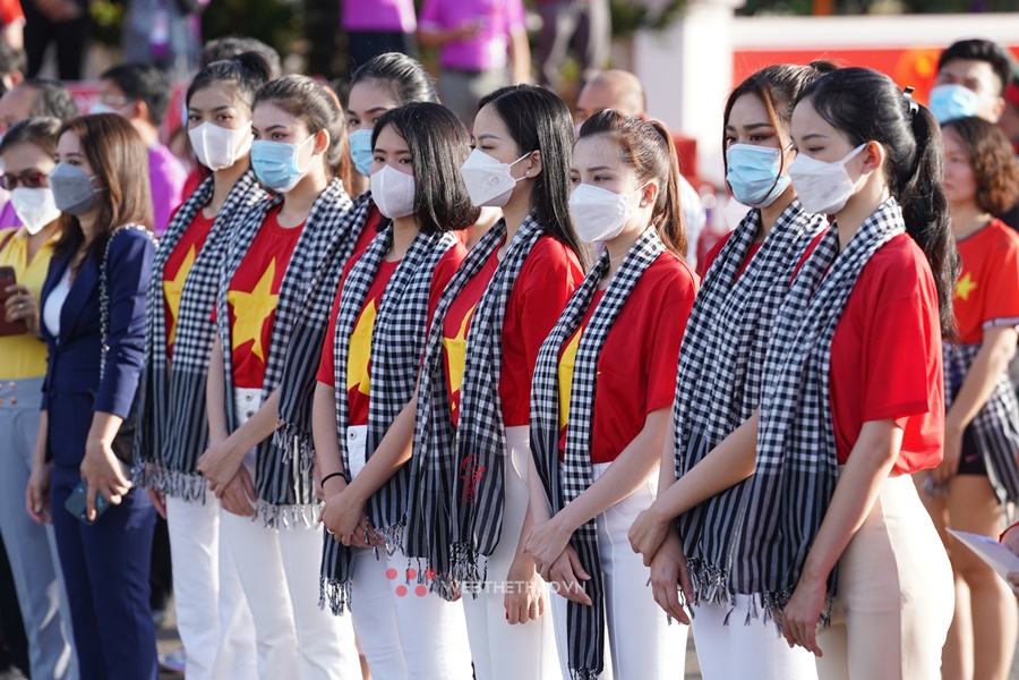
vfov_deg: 7.2
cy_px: 340
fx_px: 5434
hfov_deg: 10.7
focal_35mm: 192
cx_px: 510
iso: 320
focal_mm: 192
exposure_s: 1/640
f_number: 4
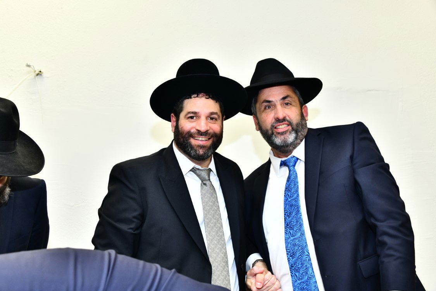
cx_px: 217
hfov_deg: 45.4
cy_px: 146
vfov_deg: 31.2
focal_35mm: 43
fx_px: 521
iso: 800
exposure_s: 1/100
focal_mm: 42
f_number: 5.6
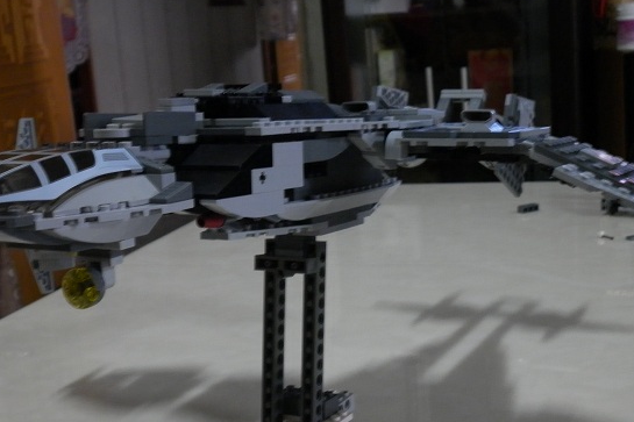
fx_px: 968
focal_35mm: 55
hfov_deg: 36.3
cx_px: 316
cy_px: 259
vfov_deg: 24.5
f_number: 3.1
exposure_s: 1/13
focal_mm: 6.5
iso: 200
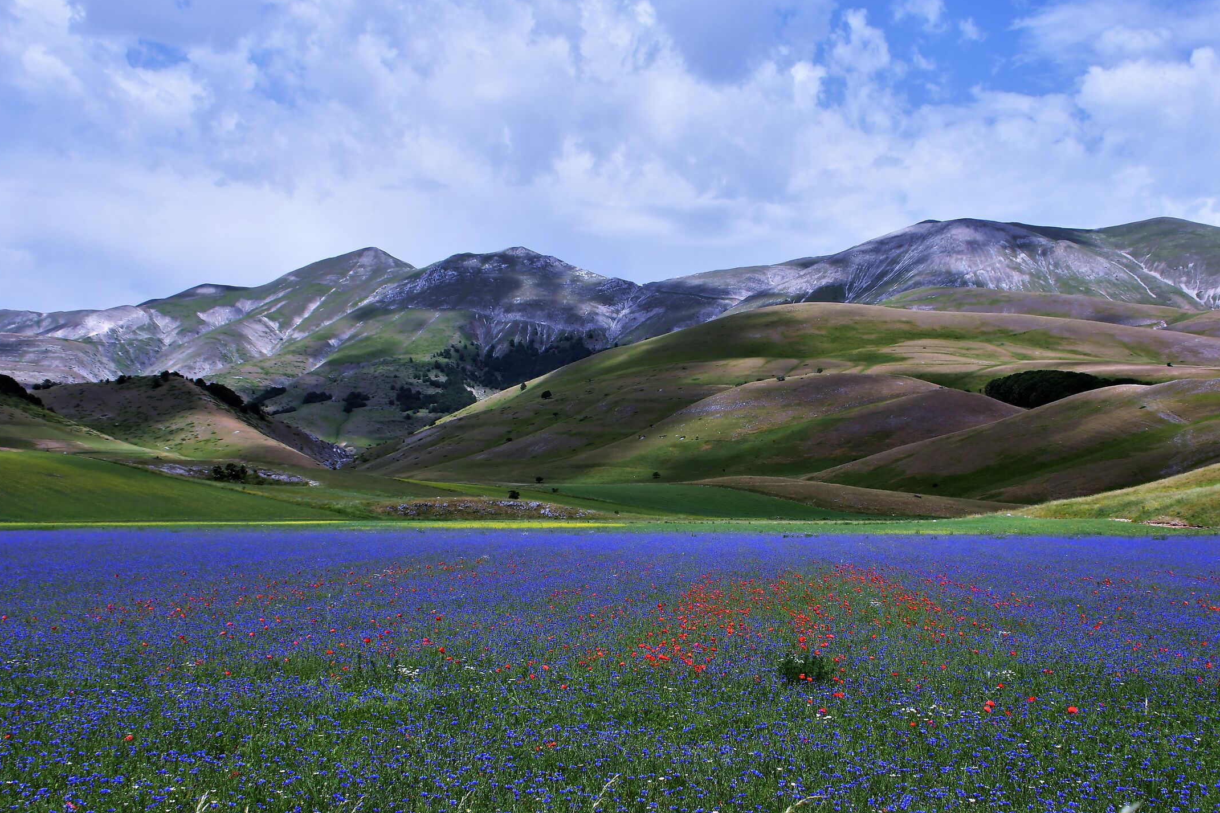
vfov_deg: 35.9
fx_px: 1254
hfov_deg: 51.8
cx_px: 667
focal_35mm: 37
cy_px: 443
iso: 100
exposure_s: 1/320
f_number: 9
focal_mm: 22
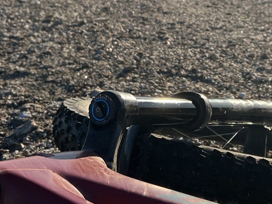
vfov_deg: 16.3
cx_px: 223
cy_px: -21
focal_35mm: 88
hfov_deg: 21.9
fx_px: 691
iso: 50
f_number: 1.5
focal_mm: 5.7
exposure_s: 1/5882
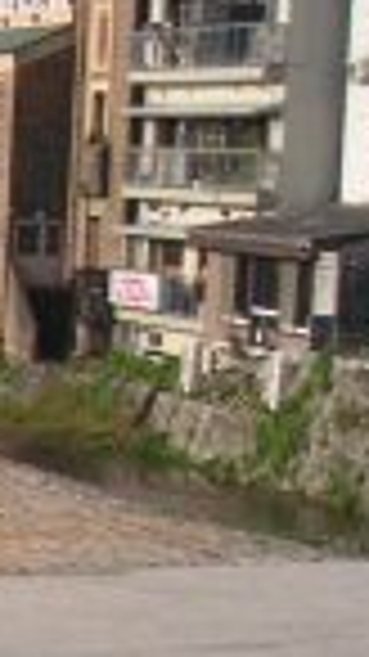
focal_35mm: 174
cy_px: 560
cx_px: -882
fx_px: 3030
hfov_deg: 6.2
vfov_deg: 12.3
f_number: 2.8
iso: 50
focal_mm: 6
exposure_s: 1/500
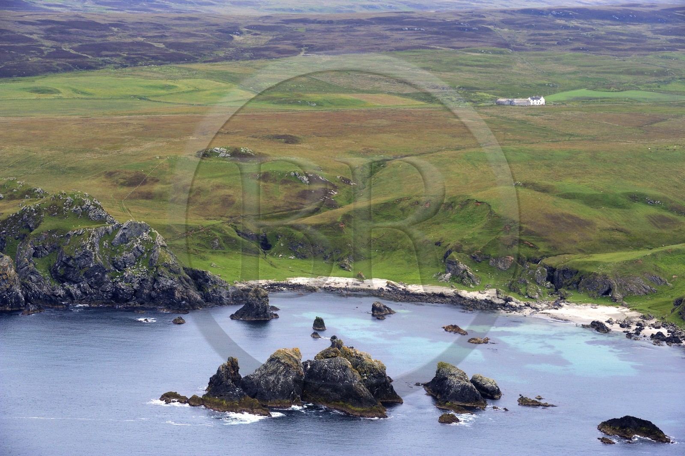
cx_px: 342
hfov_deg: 16.4
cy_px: 228
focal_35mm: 125
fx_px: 2376
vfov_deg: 10.9
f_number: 8
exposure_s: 1/800
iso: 400
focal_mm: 125
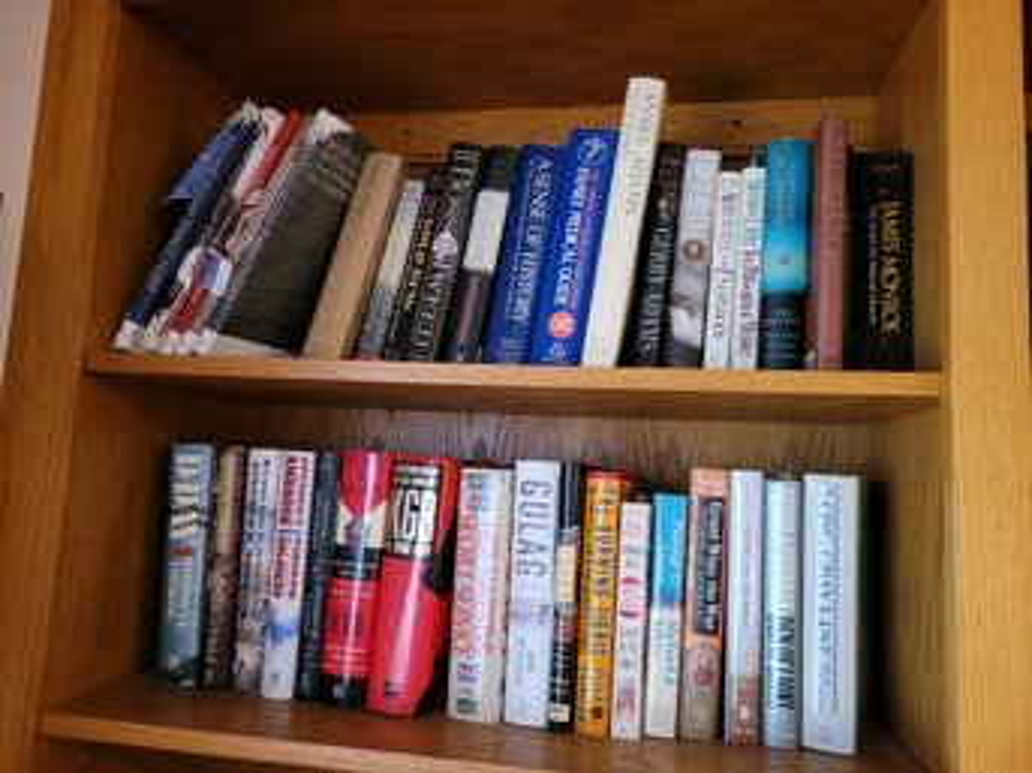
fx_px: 775
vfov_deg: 53.0
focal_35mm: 26
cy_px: 386
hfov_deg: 67.3
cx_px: 516
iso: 640
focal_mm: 5.4
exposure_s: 1/30
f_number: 1.8
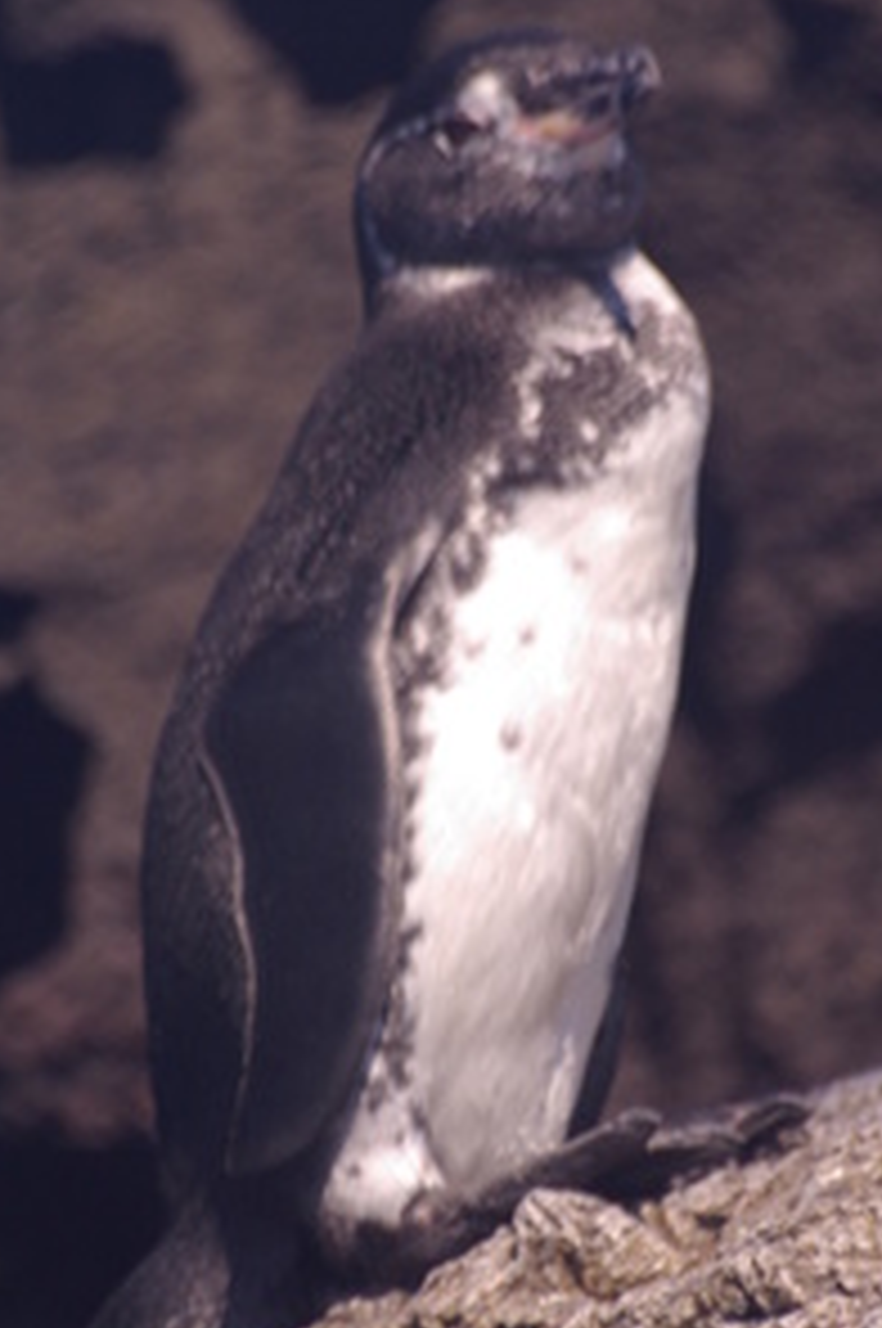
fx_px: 26999
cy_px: 711
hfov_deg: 1.9
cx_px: 454
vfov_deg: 2.8
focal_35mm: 733
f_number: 8
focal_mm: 300
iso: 100
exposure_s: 1/90
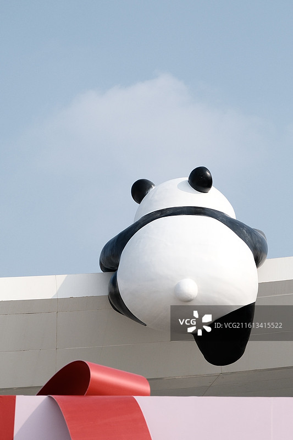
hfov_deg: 13.0
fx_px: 1282
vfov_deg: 19.5
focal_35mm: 105
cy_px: 220
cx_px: 146
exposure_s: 1/4000
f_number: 4
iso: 400
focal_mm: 70
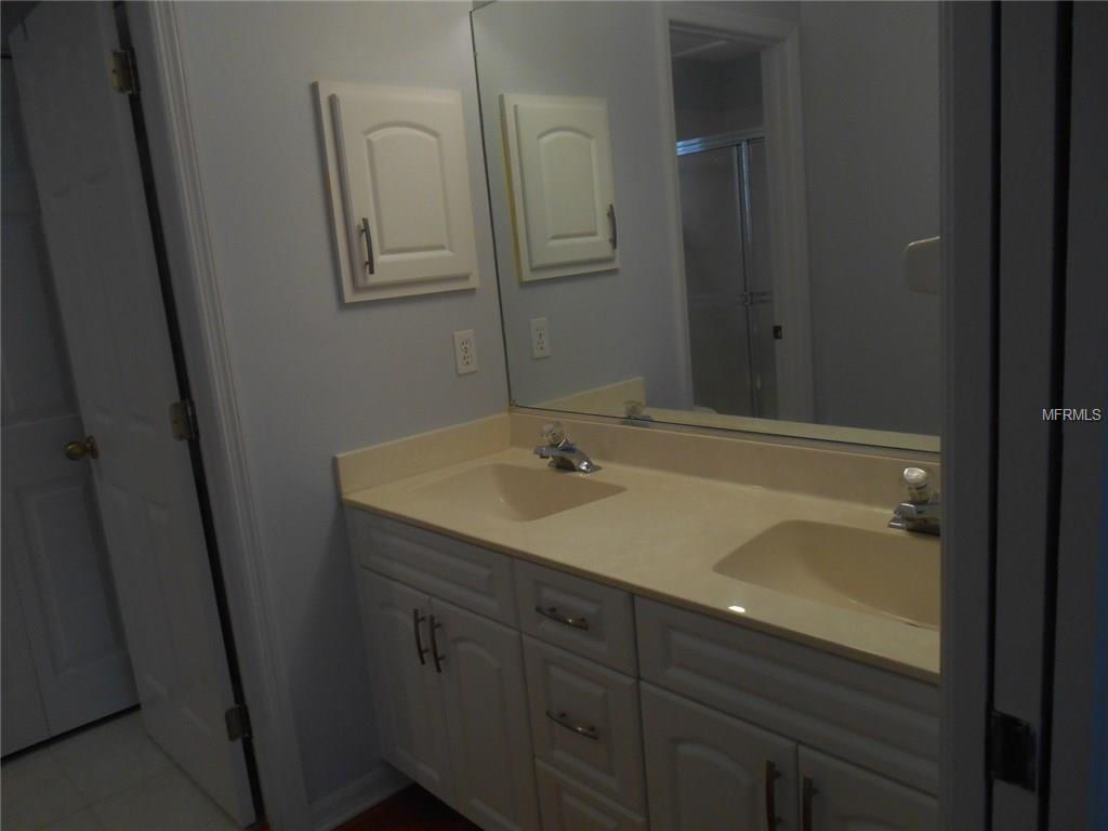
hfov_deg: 67.3
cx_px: 554
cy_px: 416
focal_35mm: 26
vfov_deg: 53.1
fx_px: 832
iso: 200
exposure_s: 1/60
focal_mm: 4.7
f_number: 3.4
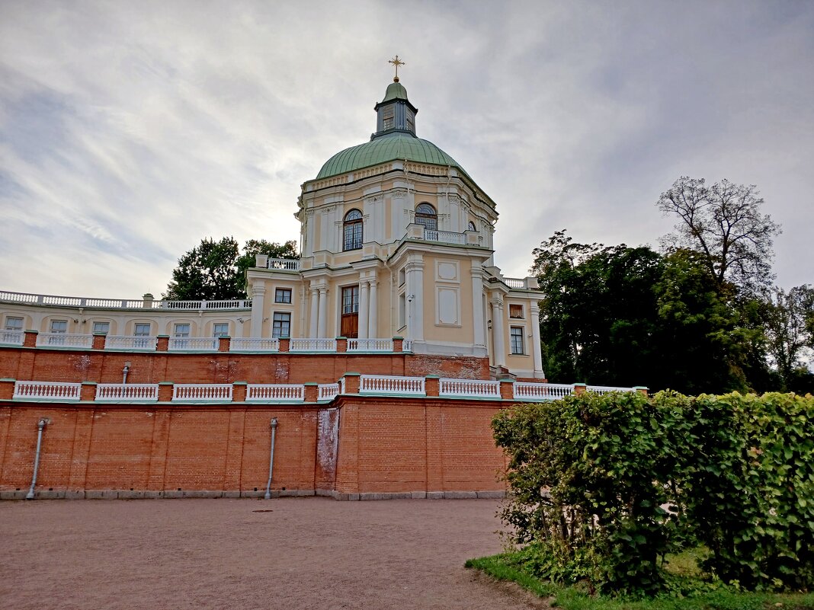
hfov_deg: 67.3
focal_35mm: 26
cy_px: 305
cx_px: 407
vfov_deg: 53.1
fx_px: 611
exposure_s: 1/736
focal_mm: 3.98
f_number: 1.8
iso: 20
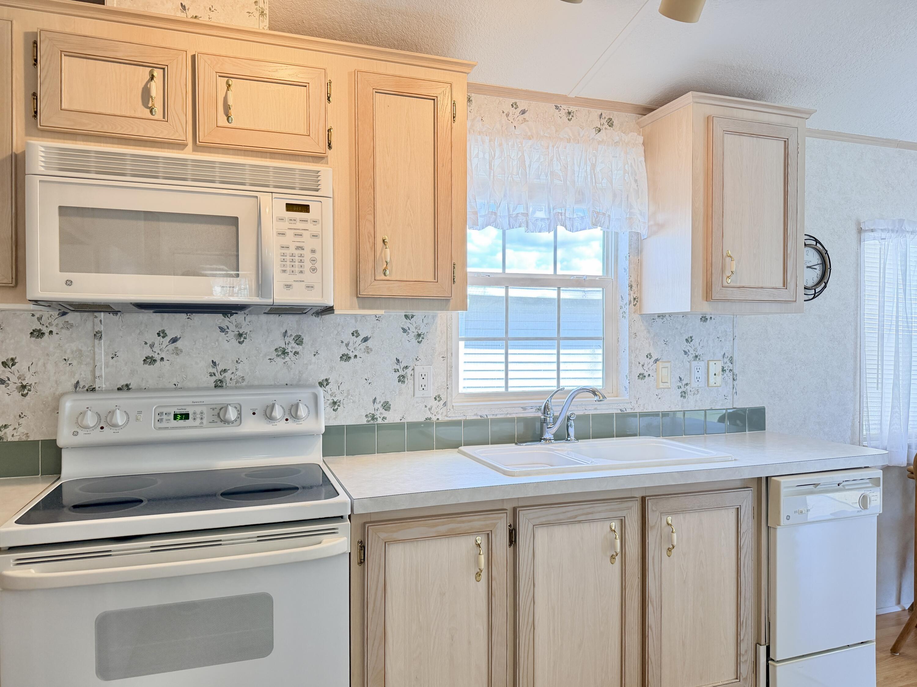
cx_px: 458
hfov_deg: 71.6
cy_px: 344
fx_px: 636
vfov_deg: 56.8
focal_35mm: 24
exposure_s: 1/230
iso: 160
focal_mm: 6.76
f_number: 1.78
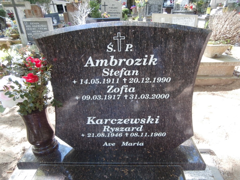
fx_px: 166
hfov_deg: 71.6
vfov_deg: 56.8
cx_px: 120
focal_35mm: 24
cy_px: 90
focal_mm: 4.2
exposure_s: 1/30
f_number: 3
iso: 100
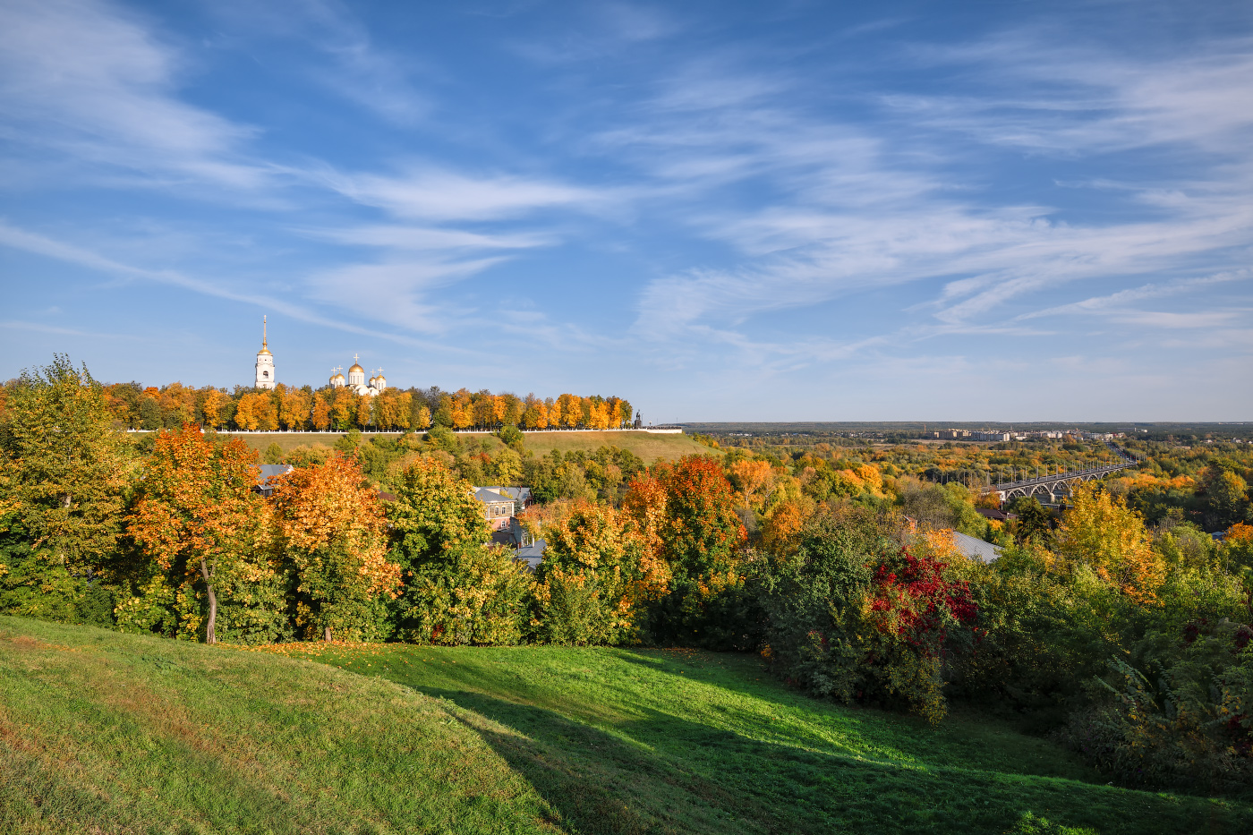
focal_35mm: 18
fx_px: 626
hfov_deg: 90.0
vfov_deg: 67.4
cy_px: 418
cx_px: 626
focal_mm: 18
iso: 100
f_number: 11
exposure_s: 1/160
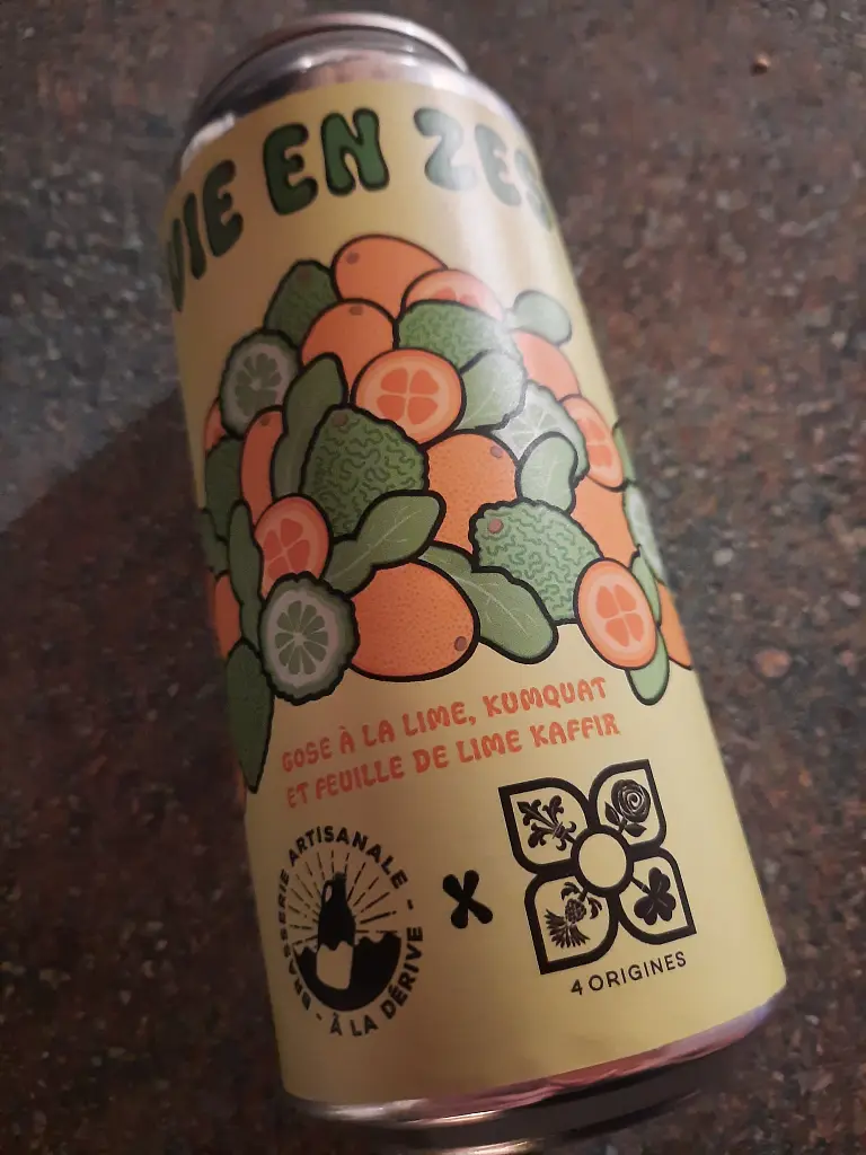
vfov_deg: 69.4
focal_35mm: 25
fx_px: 834
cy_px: 578
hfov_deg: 54.9
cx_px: 433
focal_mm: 4.6
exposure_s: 1/20
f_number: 2
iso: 800
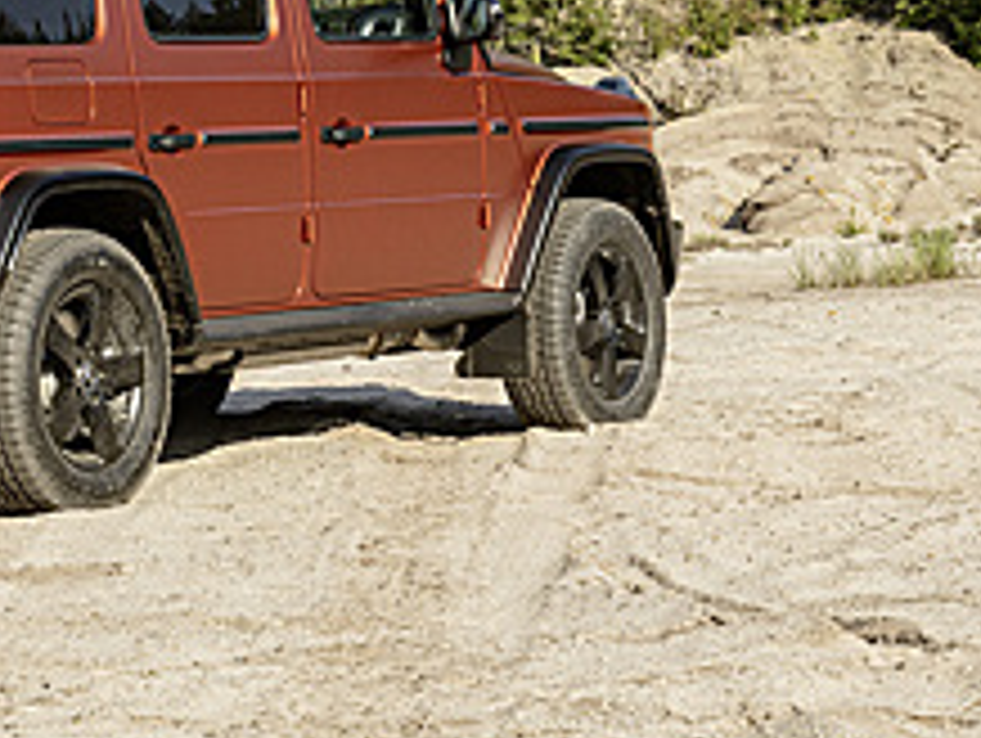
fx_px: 4596
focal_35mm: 162
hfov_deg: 12.0
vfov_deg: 9.2
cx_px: -16
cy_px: 140
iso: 500
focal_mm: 70
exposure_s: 1/400
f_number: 16
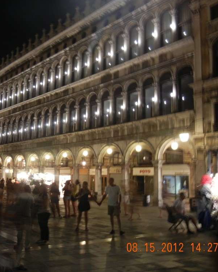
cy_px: 137
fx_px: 323
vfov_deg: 45.8
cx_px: 55
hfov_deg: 36.5
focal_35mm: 40
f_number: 3.5
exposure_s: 1/1.2
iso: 200
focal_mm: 5.4
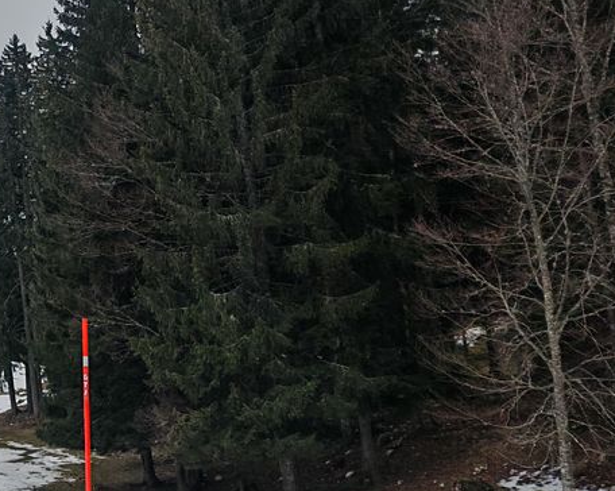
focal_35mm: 72
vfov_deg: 21.1
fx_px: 1309
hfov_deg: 22.8
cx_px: -239
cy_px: 134
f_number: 2
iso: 100
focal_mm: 6.83
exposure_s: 1/8500
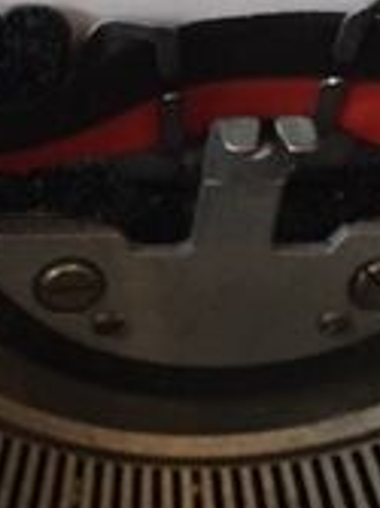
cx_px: -216
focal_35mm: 111
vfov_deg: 17.7
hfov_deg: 12.6
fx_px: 1627
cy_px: 164
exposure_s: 1/33
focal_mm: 4.15
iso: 200
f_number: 2.2
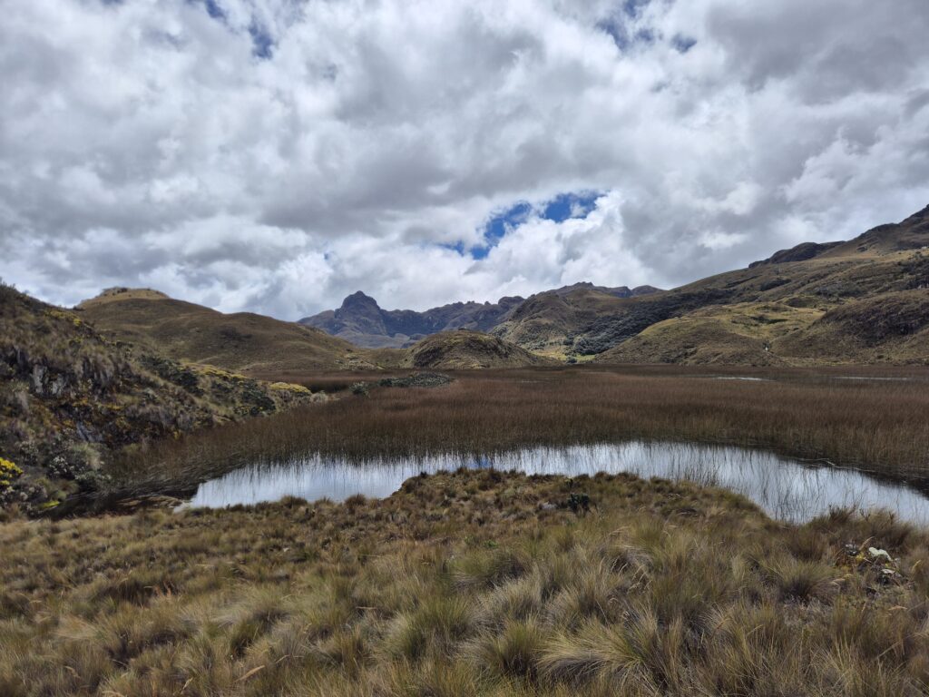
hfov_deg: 73.9
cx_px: 464
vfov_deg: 58.9
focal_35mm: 23
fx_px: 617
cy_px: 348
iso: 25
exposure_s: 1/3160
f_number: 1.8
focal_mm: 5.4
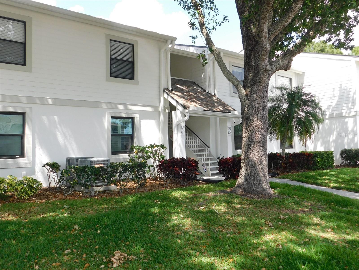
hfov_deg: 60.0
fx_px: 311
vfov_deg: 46.8
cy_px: 135
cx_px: 180
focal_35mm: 30
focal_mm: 5.3
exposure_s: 1/400
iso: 125
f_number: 3.2
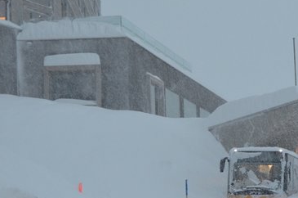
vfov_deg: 9.1
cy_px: 112
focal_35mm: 151
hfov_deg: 13.6
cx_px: 231
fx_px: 1248
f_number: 4.8
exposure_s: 1/60
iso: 800
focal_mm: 38
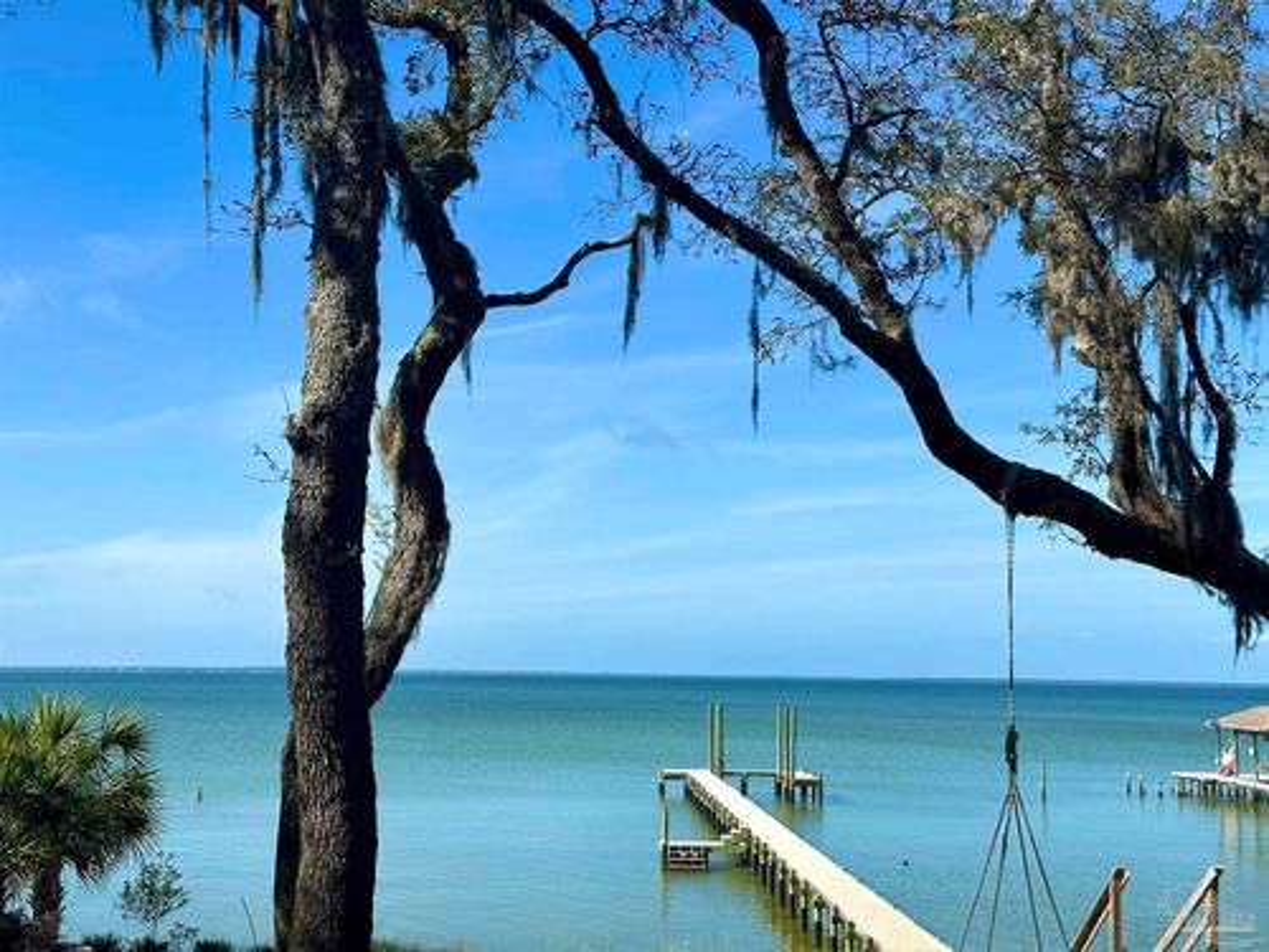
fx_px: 1760
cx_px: 634
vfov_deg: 30.3
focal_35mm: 48
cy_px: 476
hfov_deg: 39.7
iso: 64
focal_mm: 6.86
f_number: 1.78
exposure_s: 1/4367
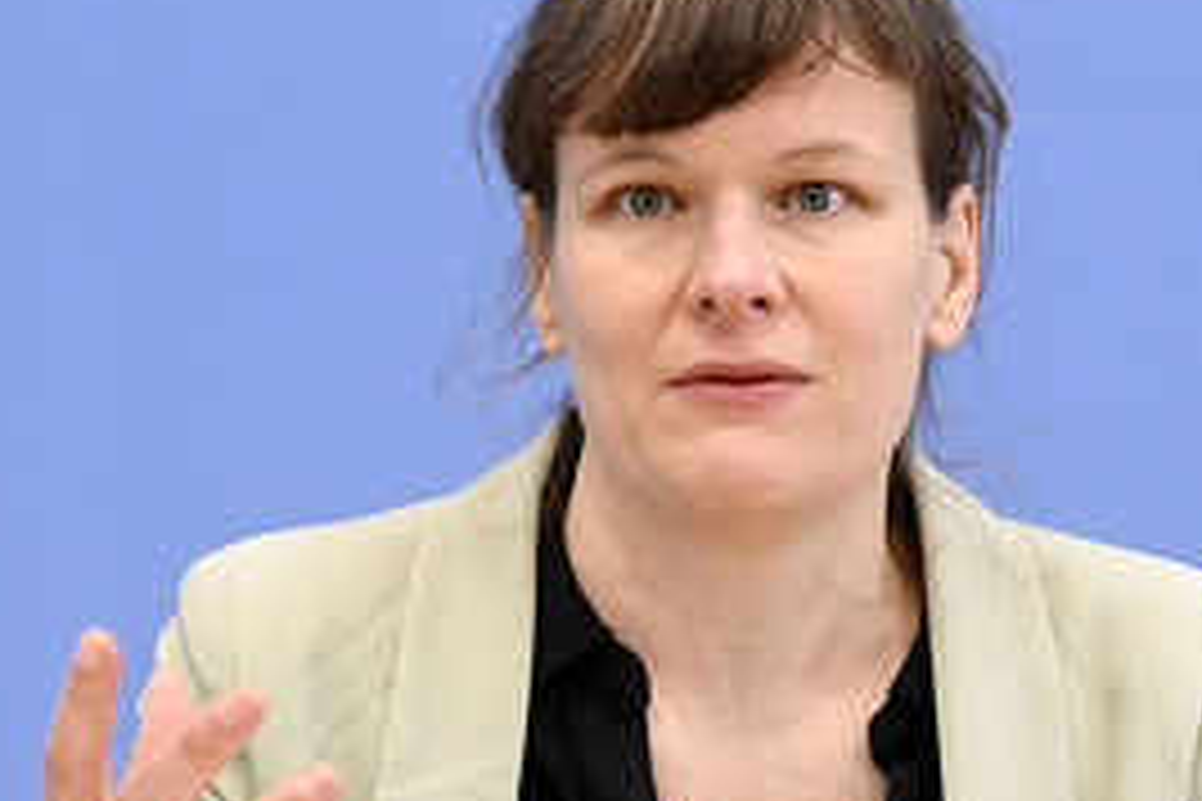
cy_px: 500
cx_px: 736
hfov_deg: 10.9
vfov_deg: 7.3
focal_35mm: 189
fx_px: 6310
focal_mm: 112
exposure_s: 1/400
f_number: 7.1
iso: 5000
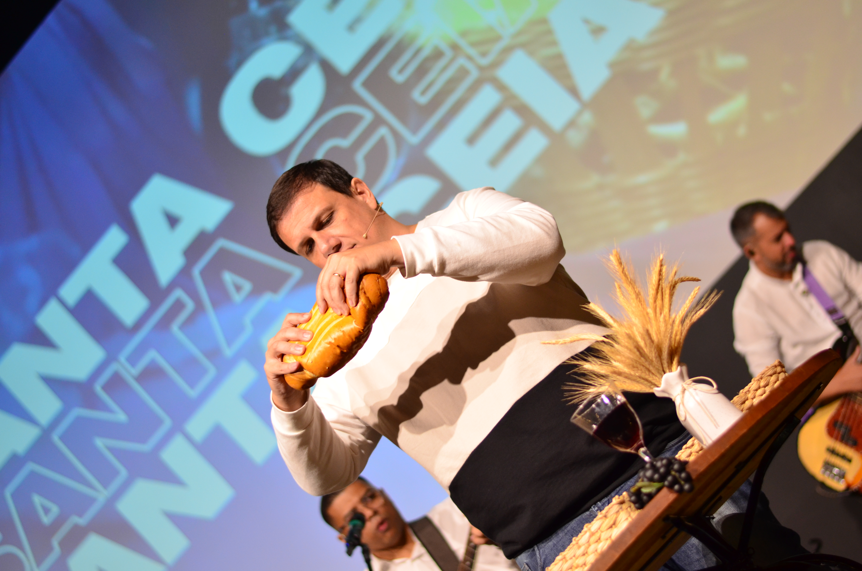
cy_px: 286
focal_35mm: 75
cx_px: 431
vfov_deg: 18.1
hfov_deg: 27.0
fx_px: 1792
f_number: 1.8
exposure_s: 1/60
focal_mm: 50
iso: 640
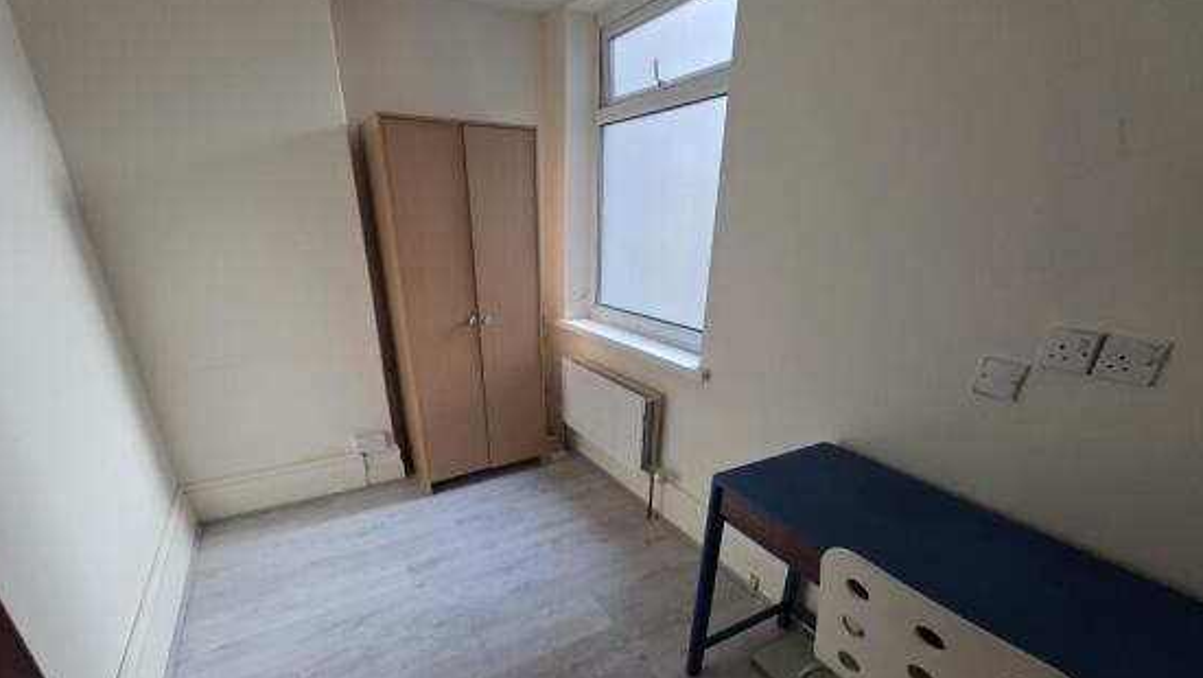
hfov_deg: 102.9
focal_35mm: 15
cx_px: 581
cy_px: 430
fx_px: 479
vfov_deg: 69.3
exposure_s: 1/50
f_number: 1.9
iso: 320
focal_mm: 2.2
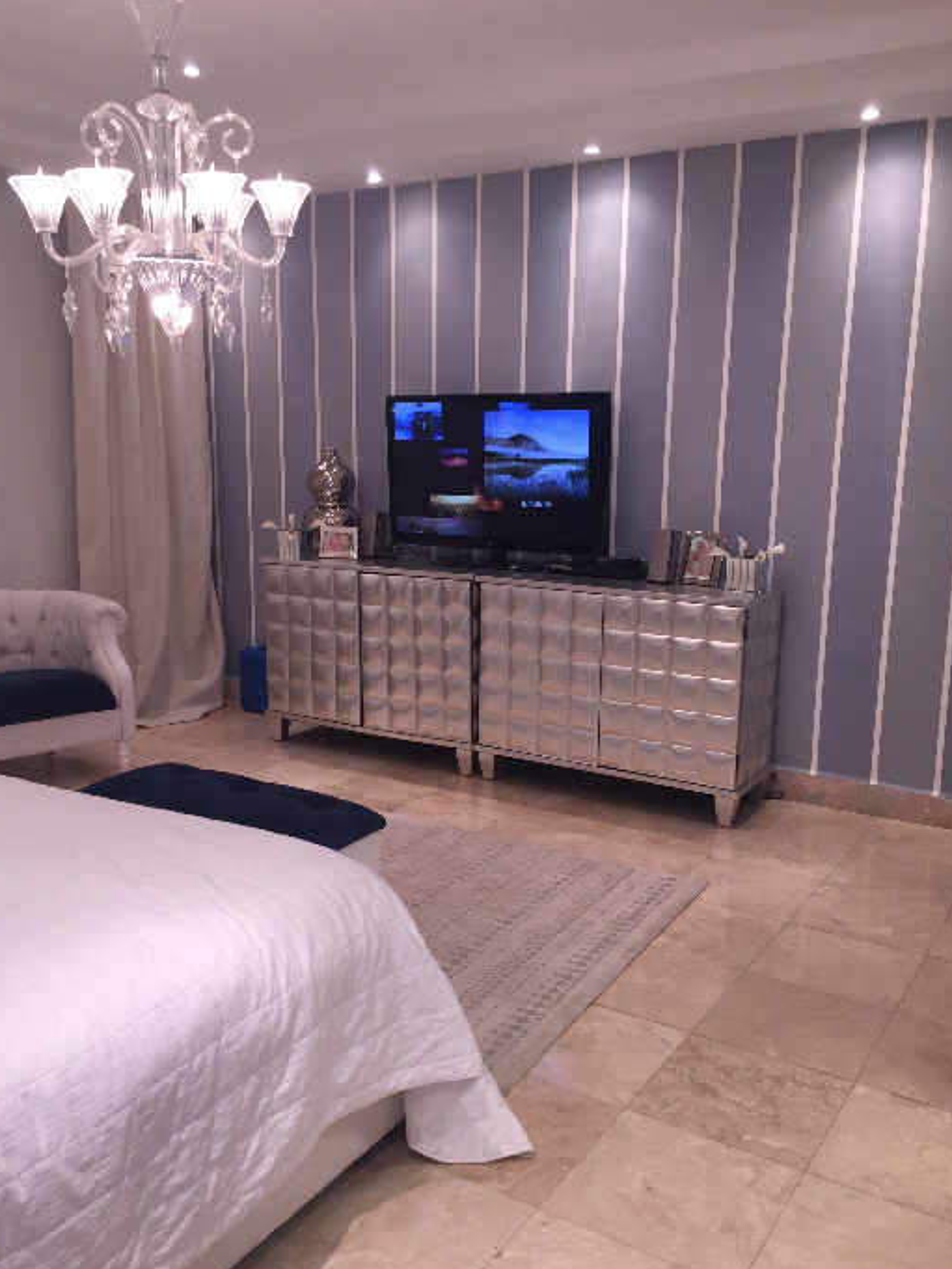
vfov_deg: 58.3
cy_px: 658
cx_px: 455
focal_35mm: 31
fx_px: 1136
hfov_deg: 45.4
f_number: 2.2
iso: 50
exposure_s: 1/30
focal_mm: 4.15
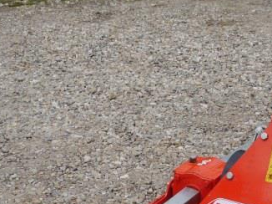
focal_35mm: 88
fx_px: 691
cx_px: 202
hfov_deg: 22.1
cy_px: 248
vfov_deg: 16.1
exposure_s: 1/200
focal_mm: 14
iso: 160
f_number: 5.6
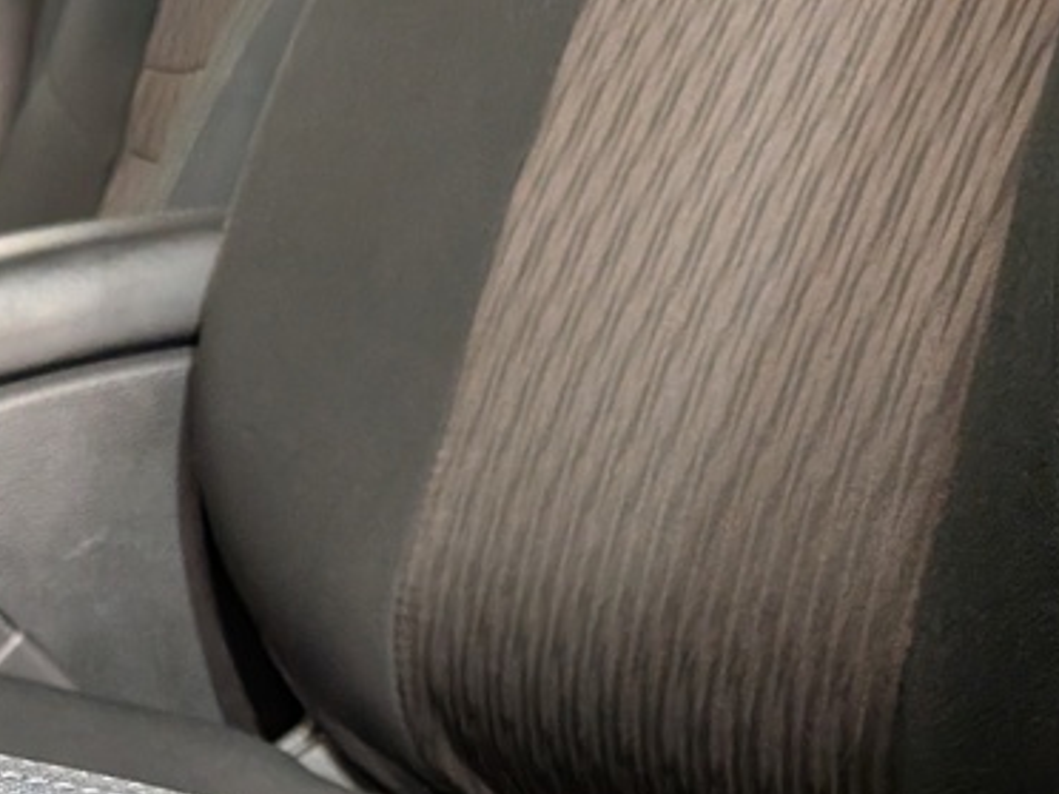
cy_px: 1087
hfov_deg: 28.7
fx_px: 2019
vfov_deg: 20.0
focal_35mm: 66
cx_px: 208
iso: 954
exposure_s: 1/100
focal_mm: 4.53
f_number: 1.7
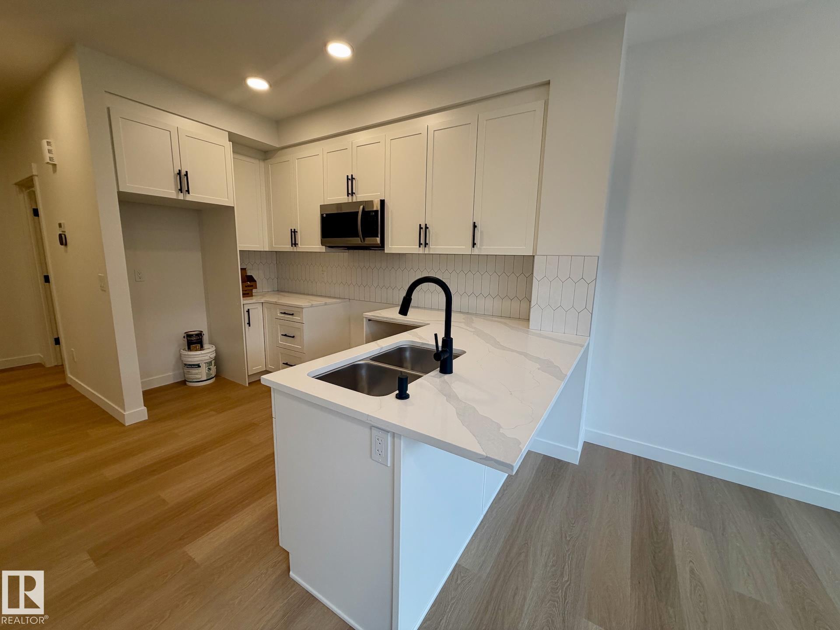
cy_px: 315
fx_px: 340
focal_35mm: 14
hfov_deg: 102.1
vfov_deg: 85.7
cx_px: 420
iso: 100
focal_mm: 2.22
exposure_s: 1/120
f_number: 2.2
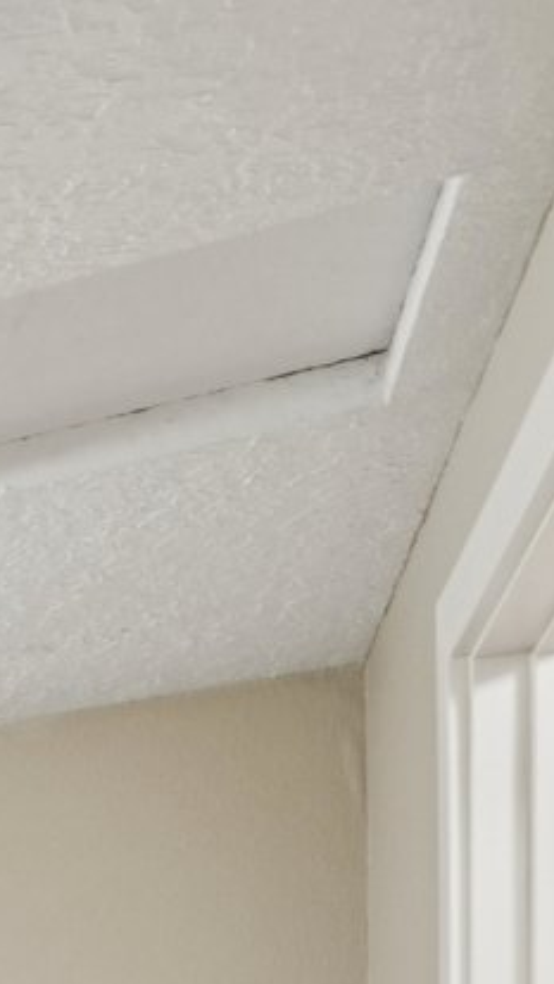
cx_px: -1648
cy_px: 1503
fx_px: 2167
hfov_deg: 8.2
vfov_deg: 21.3
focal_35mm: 83
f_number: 8
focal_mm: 16
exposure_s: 1/3.33
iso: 400
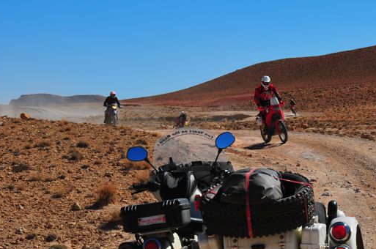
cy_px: 177
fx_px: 1366
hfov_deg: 15.6
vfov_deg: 10.4
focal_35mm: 131
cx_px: 249
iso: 200
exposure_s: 1/400
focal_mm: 56
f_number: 13
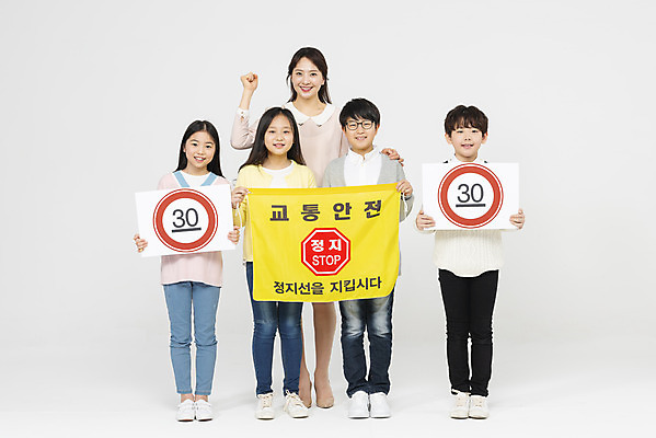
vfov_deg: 21.9
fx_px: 1130
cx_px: 328
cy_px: 219
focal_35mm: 62
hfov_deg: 32.4
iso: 100
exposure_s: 1/125
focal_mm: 62
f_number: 16
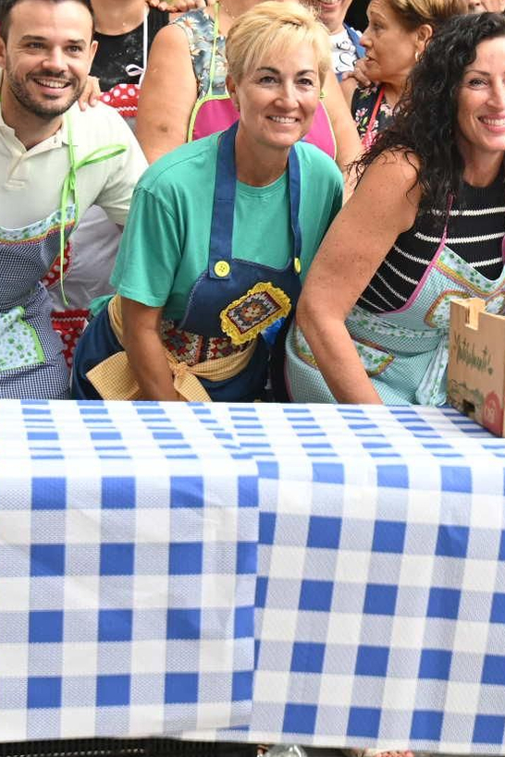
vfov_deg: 24.1
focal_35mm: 84
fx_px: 1767
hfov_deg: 16.1
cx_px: 410
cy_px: 273
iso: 125
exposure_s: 1/200
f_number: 4
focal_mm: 29
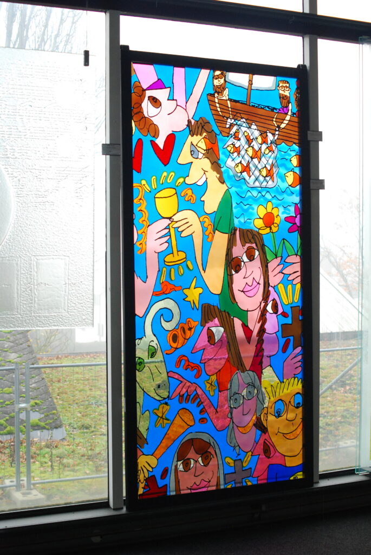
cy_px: 278
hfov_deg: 25.8
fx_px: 810
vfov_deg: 37.8
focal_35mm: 52
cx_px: 186
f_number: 7.1
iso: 640
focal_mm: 35
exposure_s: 1/200
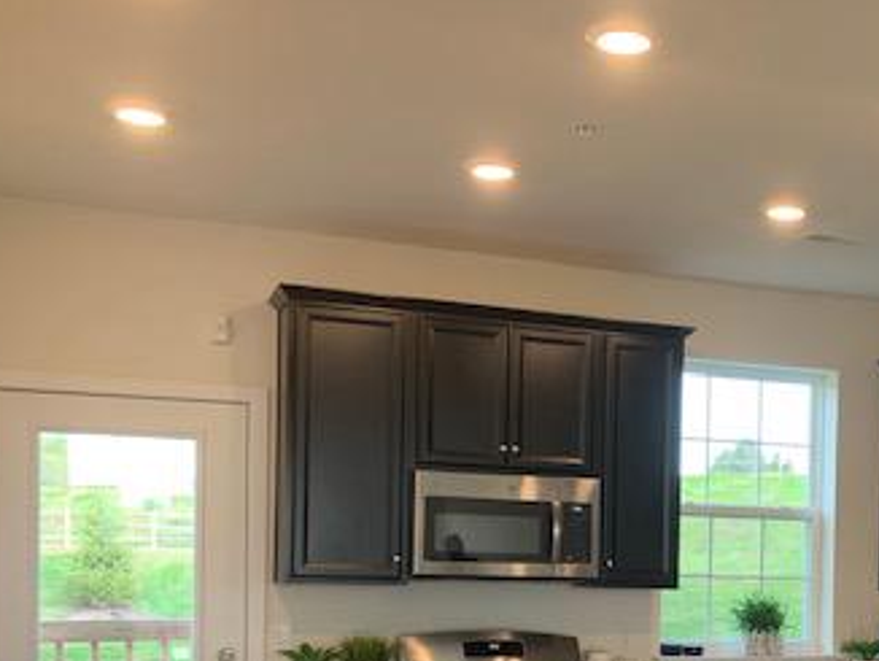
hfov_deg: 36.3
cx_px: 693
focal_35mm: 51
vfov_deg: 27.6
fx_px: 1296
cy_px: 594
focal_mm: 4.25
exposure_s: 1/60
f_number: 1.8
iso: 80
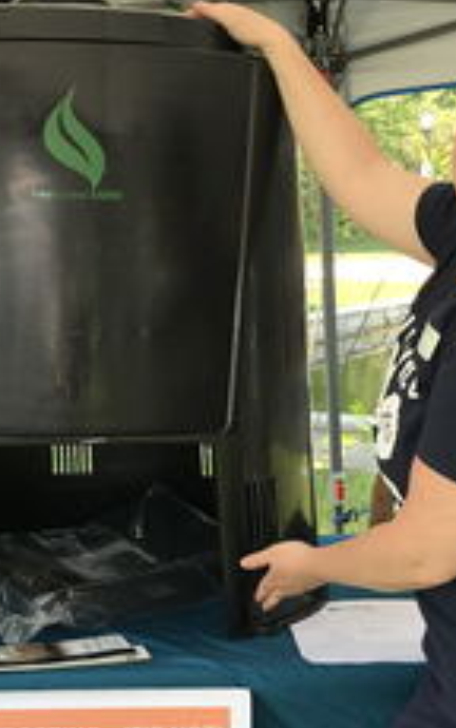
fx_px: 1231
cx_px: 215
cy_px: 576
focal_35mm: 62
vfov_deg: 32.1
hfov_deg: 21.0
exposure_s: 1/308
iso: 20
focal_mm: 3.99
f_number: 1.8
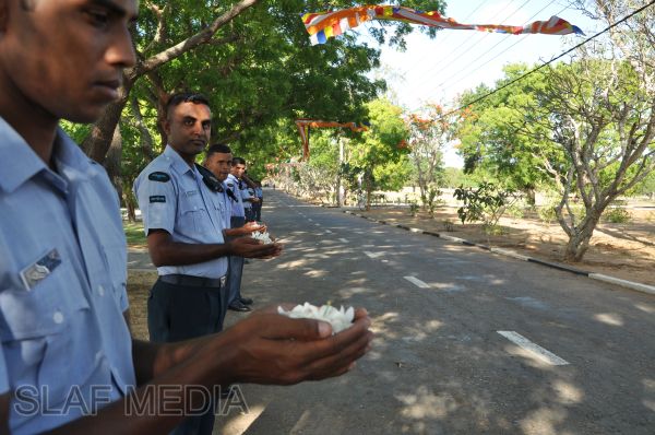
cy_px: 218
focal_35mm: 36
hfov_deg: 53.2
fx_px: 654
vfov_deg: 36.8
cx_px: 328
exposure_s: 1/200
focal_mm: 24
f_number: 7.1
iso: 250
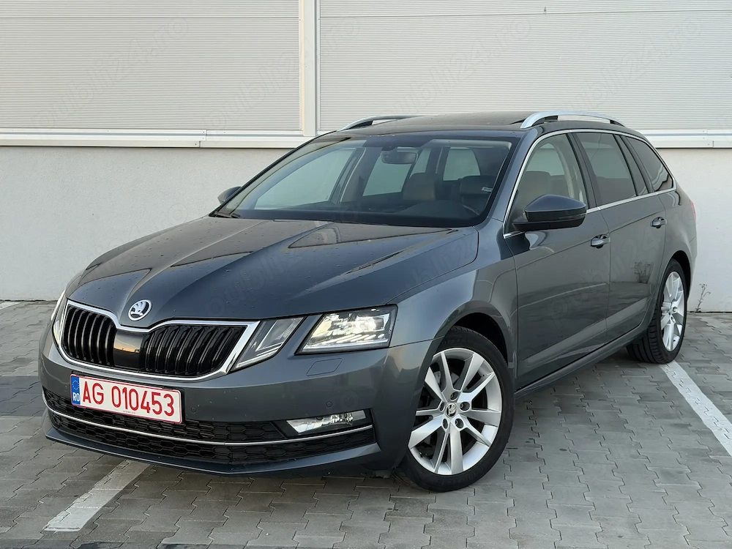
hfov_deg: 39.7
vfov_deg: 30.3
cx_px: 366
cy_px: 274
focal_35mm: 48
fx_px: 1015
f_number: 1.78
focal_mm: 6.76
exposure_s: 1/199
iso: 125
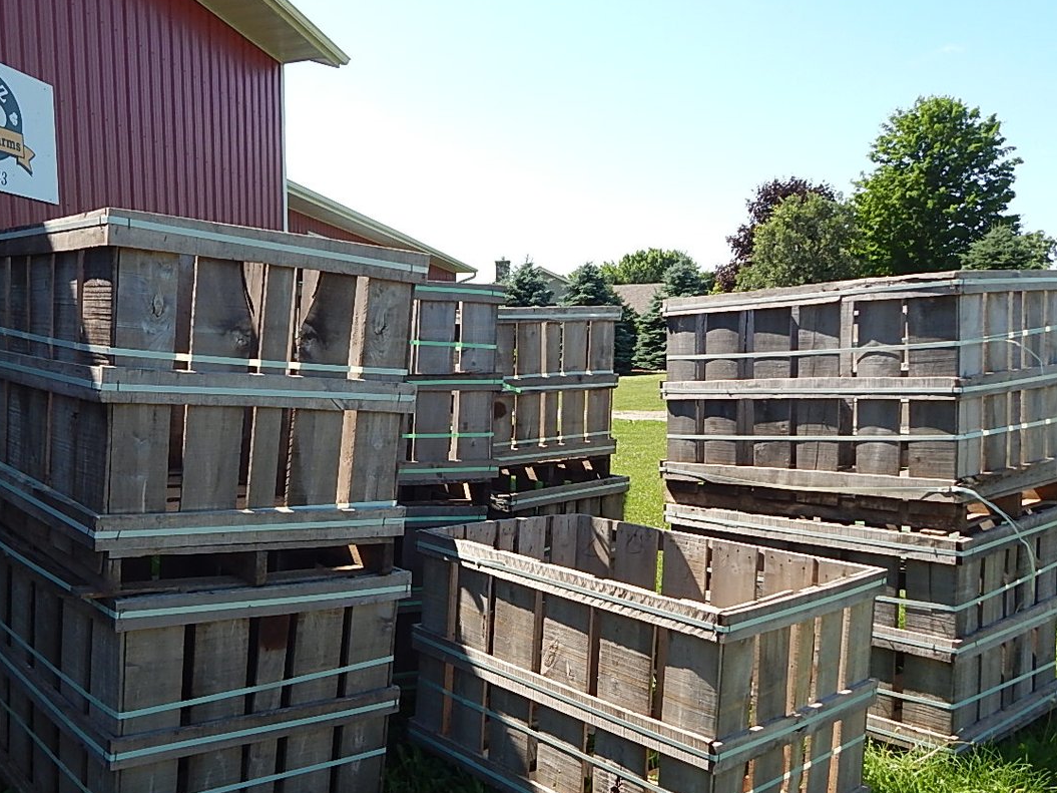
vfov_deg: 42.6
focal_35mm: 33
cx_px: 330
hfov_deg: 53.9
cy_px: 494
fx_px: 1008
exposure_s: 1/800
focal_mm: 4
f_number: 3
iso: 125
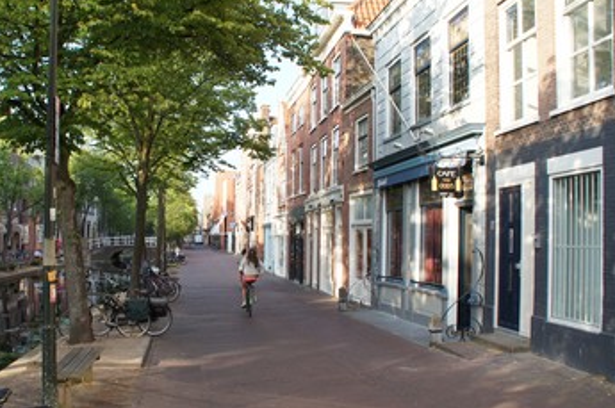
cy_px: 225
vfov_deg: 36.7
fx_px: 614
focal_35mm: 36
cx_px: 228
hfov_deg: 52.6
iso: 100
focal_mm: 18
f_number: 5.6
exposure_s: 1/80
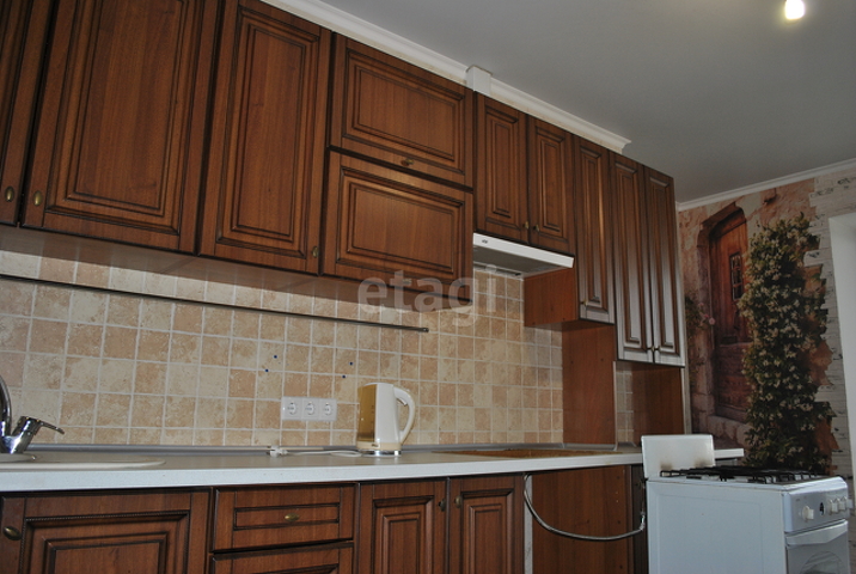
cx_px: 428
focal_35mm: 27
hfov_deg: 67.3
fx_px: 643
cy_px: 287
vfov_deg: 48.1
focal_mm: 18
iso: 200
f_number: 3.5
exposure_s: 1/60
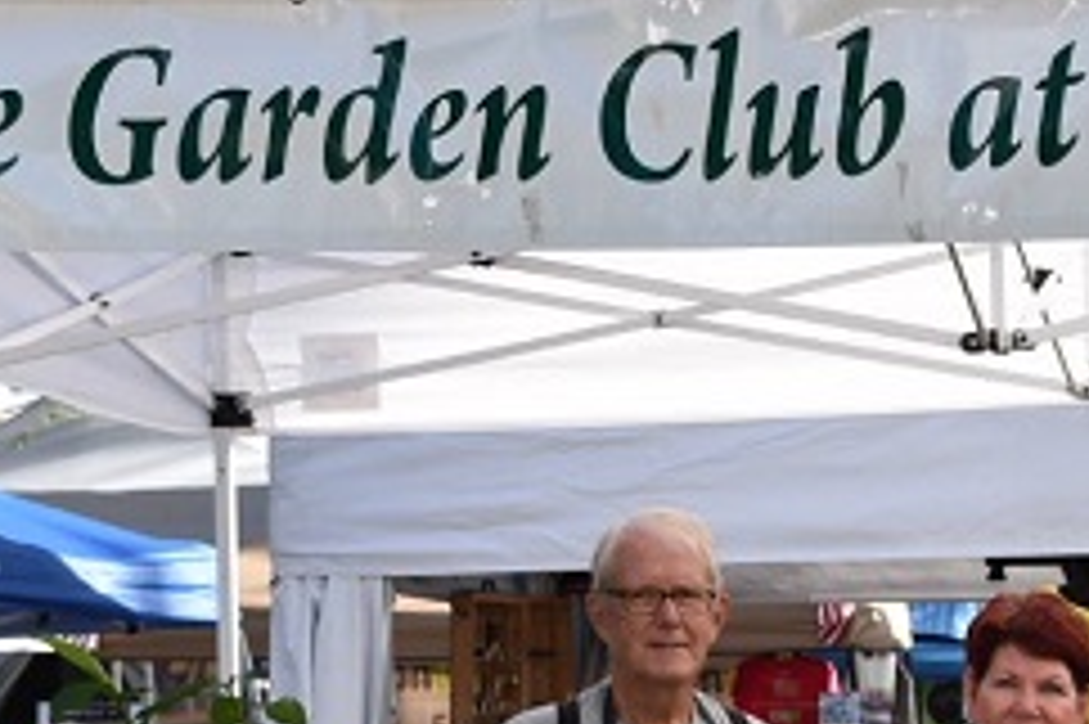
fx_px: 4645
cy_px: 1117
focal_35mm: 154
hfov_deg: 13.2
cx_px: 999
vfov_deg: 8.7
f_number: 6.3
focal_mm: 31
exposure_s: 1/160
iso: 100
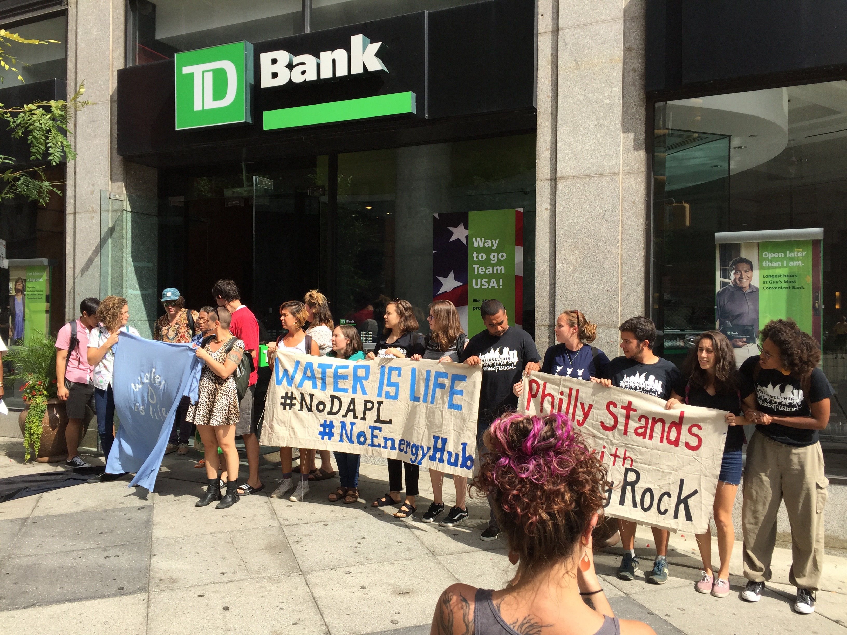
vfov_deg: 48.2
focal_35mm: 29
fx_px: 710
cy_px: 318
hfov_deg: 61.7
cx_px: 424
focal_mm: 4.15
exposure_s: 1/1276
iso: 32
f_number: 2.2
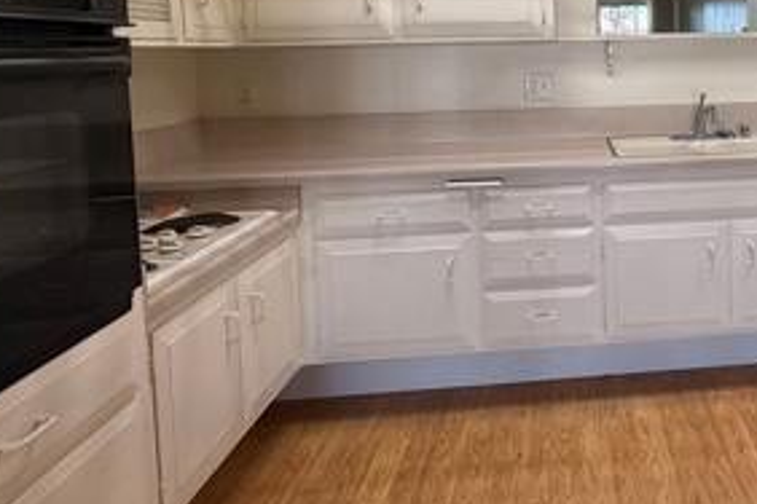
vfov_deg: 38.2
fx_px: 694
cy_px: 88
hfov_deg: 52.0
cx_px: 647
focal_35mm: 33
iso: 125
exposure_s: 1/120
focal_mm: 2.22
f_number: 2.2
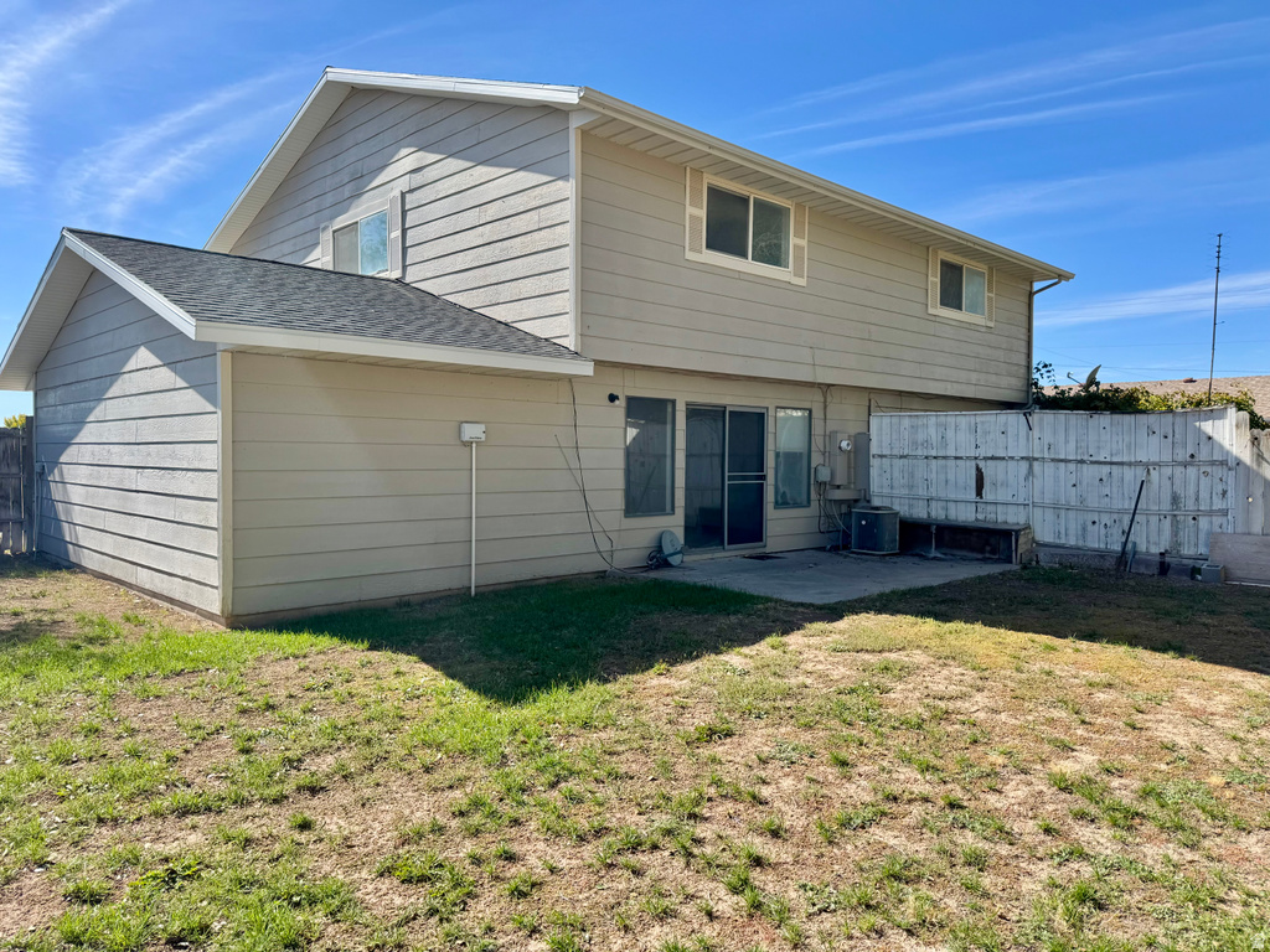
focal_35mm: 24
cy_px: 476
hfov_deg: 71.6
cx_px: 635
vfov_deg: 56.8
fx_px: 881
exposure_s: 1/2710
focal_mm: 6.76
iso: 80
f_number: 1.78
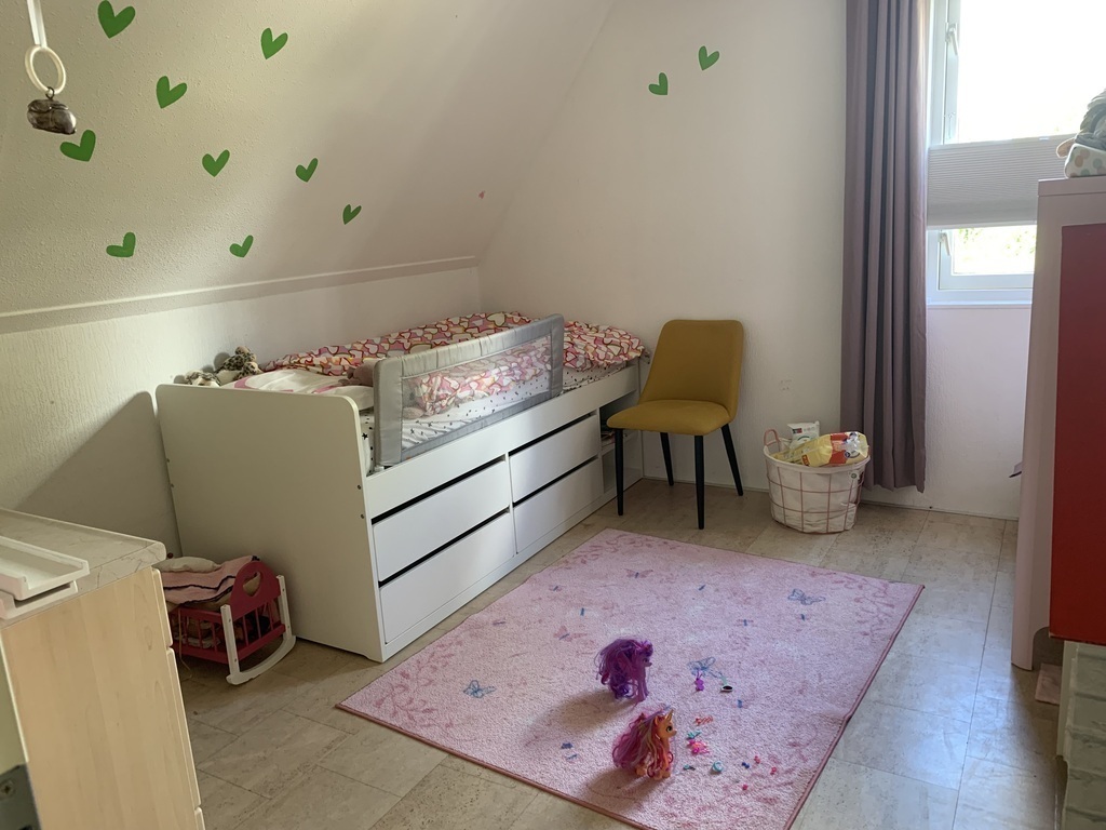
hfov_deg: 67.3
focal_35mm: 26
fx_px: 831
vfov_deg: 53.1
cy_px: 415
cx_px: 553
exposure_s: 1/60
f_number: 1.8
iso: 160
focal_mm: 4.25
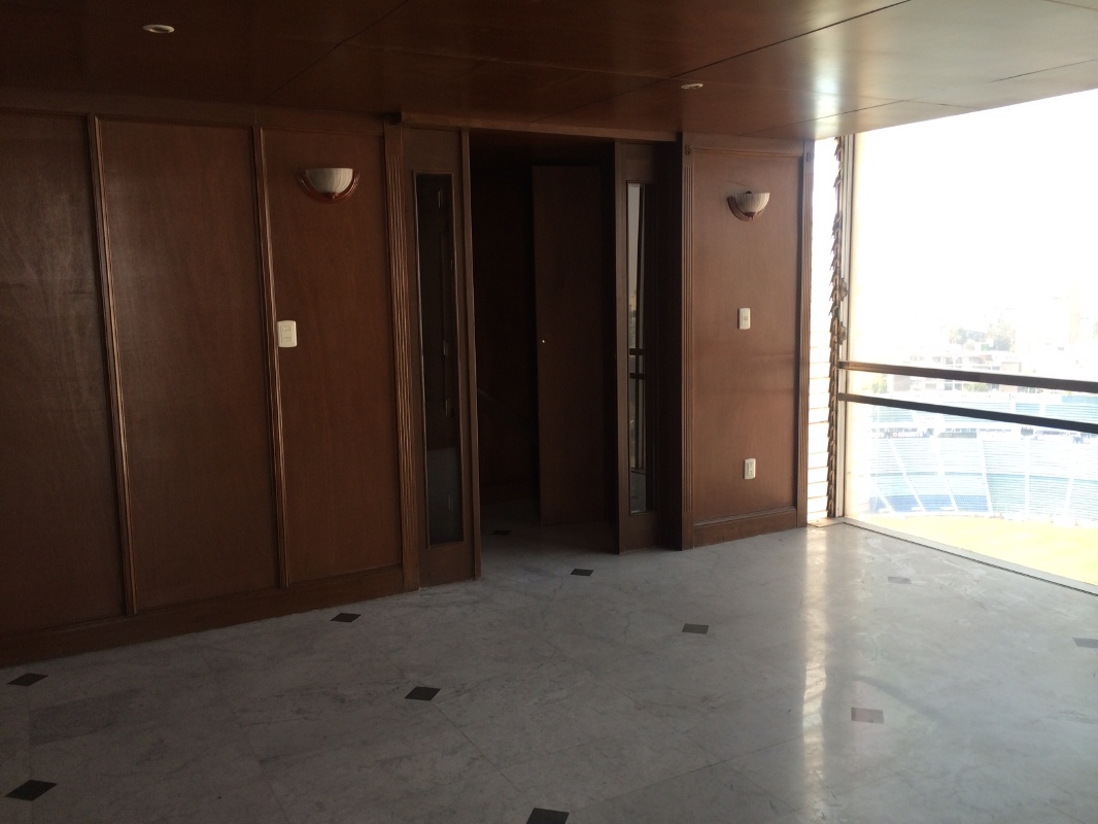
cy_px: 412
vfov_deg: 46.8
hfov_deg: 60.0
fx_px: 952
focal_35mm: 30
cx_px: 549
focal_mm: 4.12
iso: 40
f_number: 2.2
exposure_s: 1/40
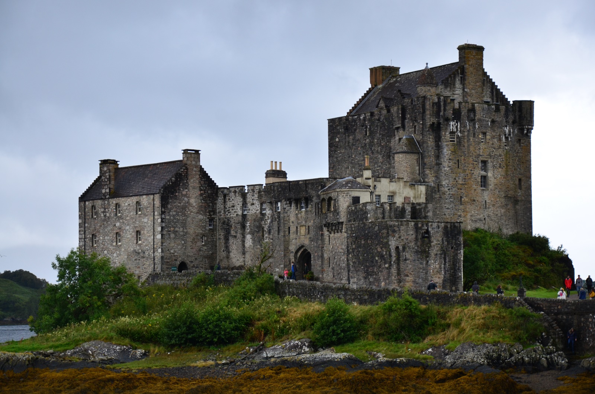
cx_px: 298
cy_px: 197
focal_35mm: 93
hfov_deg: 22.0
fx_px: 1534
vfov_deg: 14.6
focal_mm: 62
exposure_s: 1/200
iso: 250
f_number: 5.3
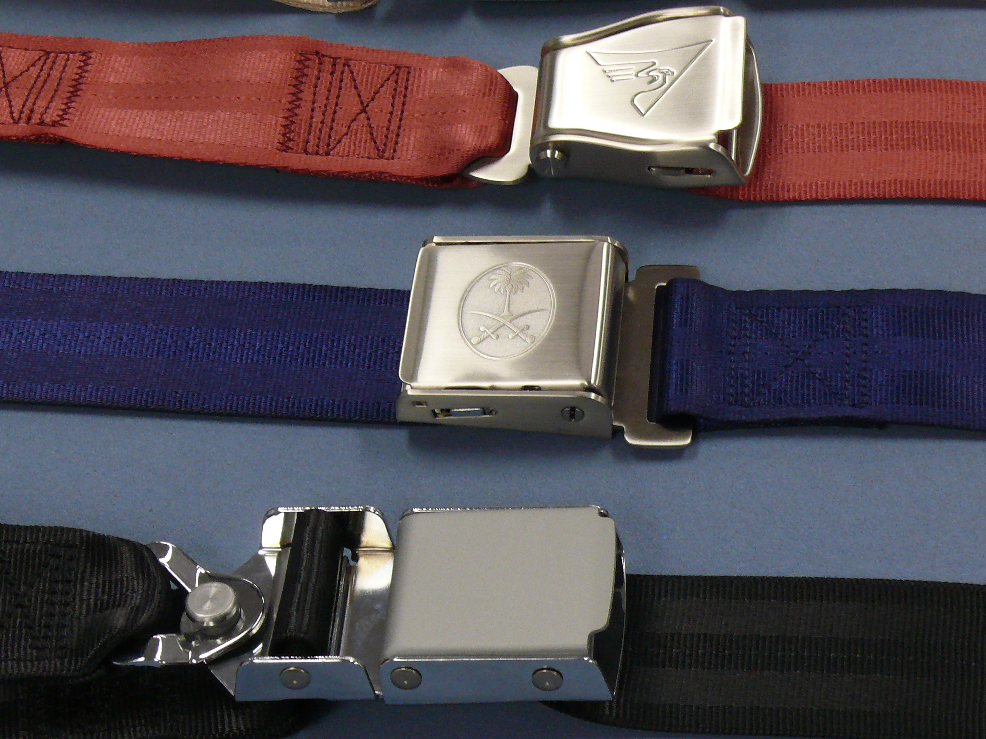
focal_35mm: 103
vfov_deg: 14.4
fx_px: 2934
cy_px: 370
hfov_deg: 19.1
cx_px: 493
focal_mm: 15.3
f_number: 7.1
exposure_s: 1/13
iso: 200
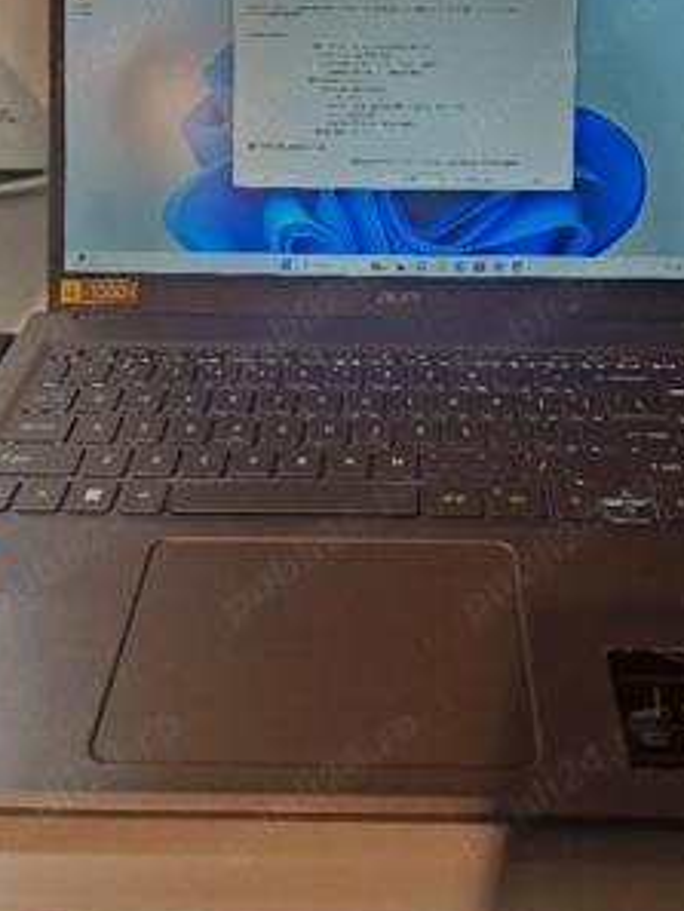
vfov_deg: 57.6
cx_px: 380
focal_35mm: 31
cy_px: 344
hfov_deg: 45.4
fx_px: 816
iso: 125
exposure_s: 1/100
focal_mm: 6.4
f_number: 1.8
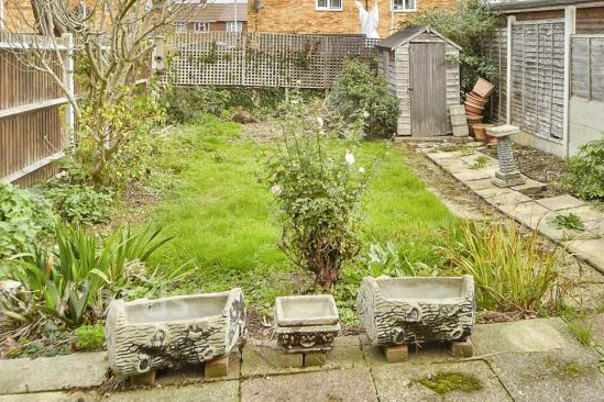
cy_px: 42
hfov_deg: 64.8
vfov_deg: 42.6
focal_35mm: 28
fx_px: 470
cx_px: 364
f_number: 7.1
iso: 500
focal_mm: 10
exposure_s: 1/200
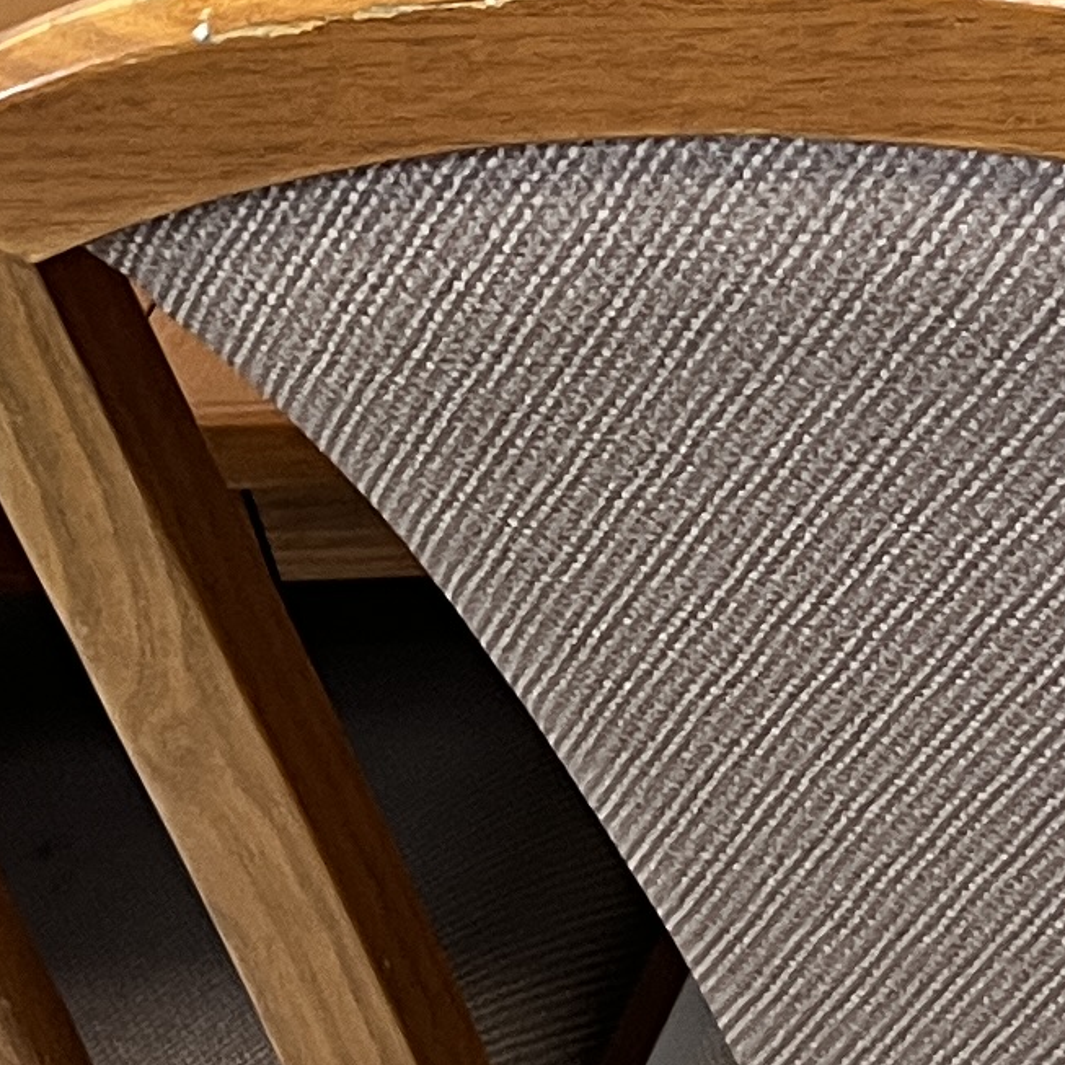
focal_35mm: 142
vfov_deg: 12.3
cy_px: 356
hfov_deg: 12.3
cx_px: 698
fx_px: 4943
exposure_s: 1/50
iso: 160
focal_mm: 5.7
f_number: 1.5
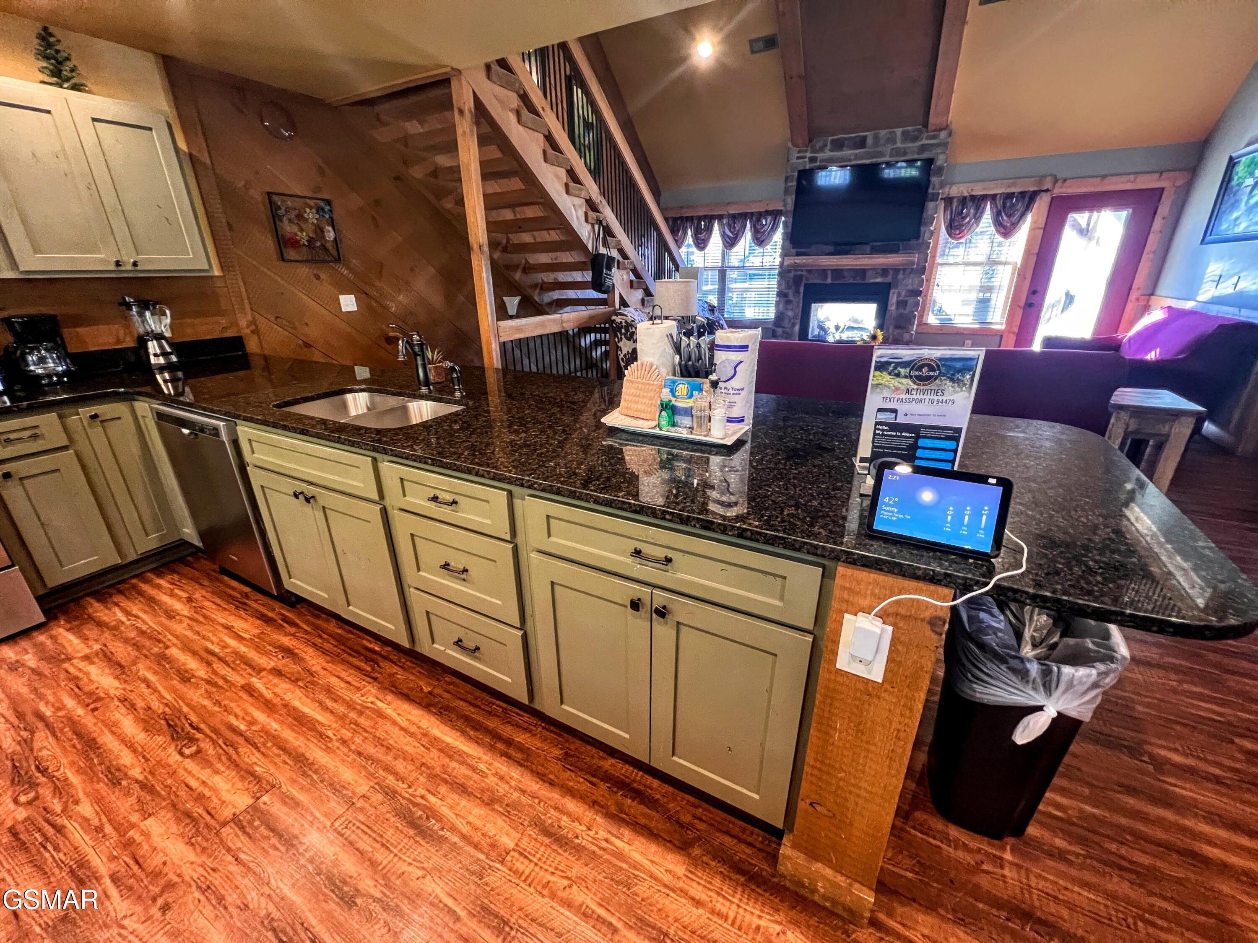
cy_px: 472
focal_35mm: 13
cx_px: 629
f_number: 1.8
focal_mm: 1.57
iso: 640
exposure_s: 1/60
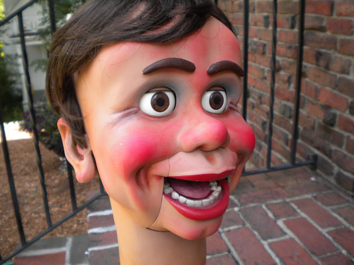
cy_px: 132
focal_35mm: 35
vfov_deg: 40.7
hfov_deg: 52.6
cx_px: 177
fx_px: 358
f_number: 3.1
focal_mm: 6.3
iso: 80
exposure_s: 1/110
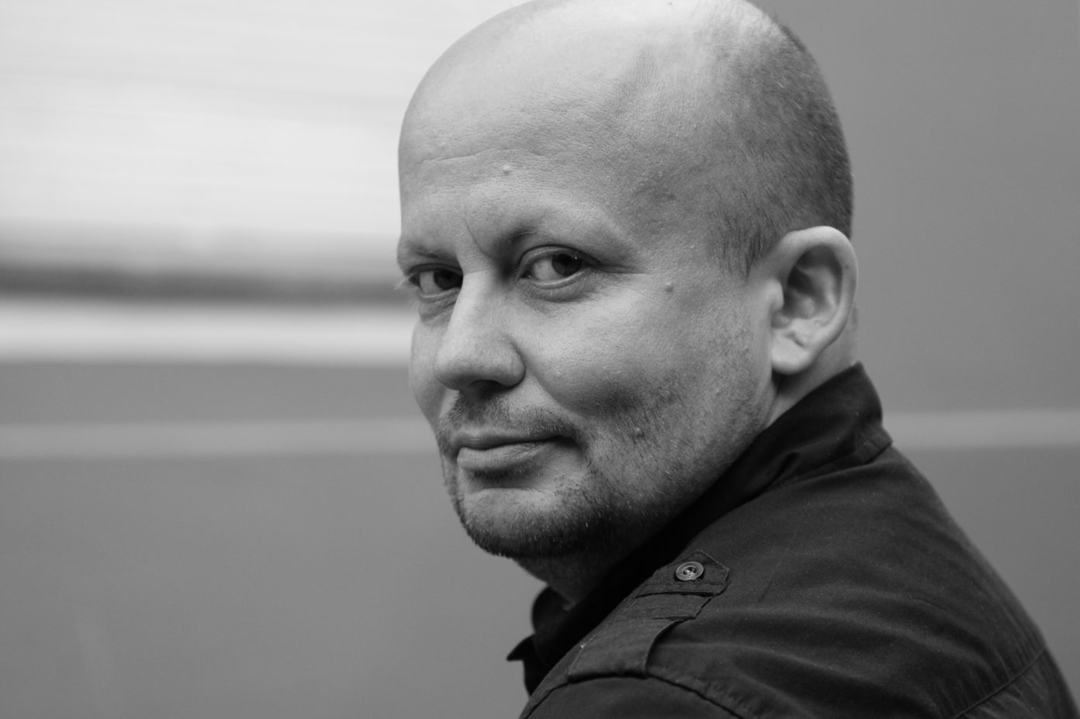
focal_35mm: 105
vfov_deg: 13.0
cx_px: 540
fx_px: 3149
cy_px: 360
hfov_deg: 19.5
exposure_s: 1/250
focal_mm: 70
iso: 640
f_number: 3.5
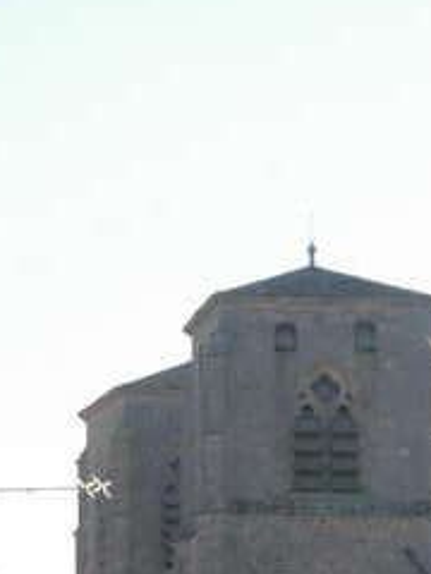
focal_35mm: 475
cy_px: 610
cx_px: 354
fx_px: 7886
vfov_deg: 4.2
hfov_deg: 3.1
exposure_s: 1/140
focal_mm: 31.4
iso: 79
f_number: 5
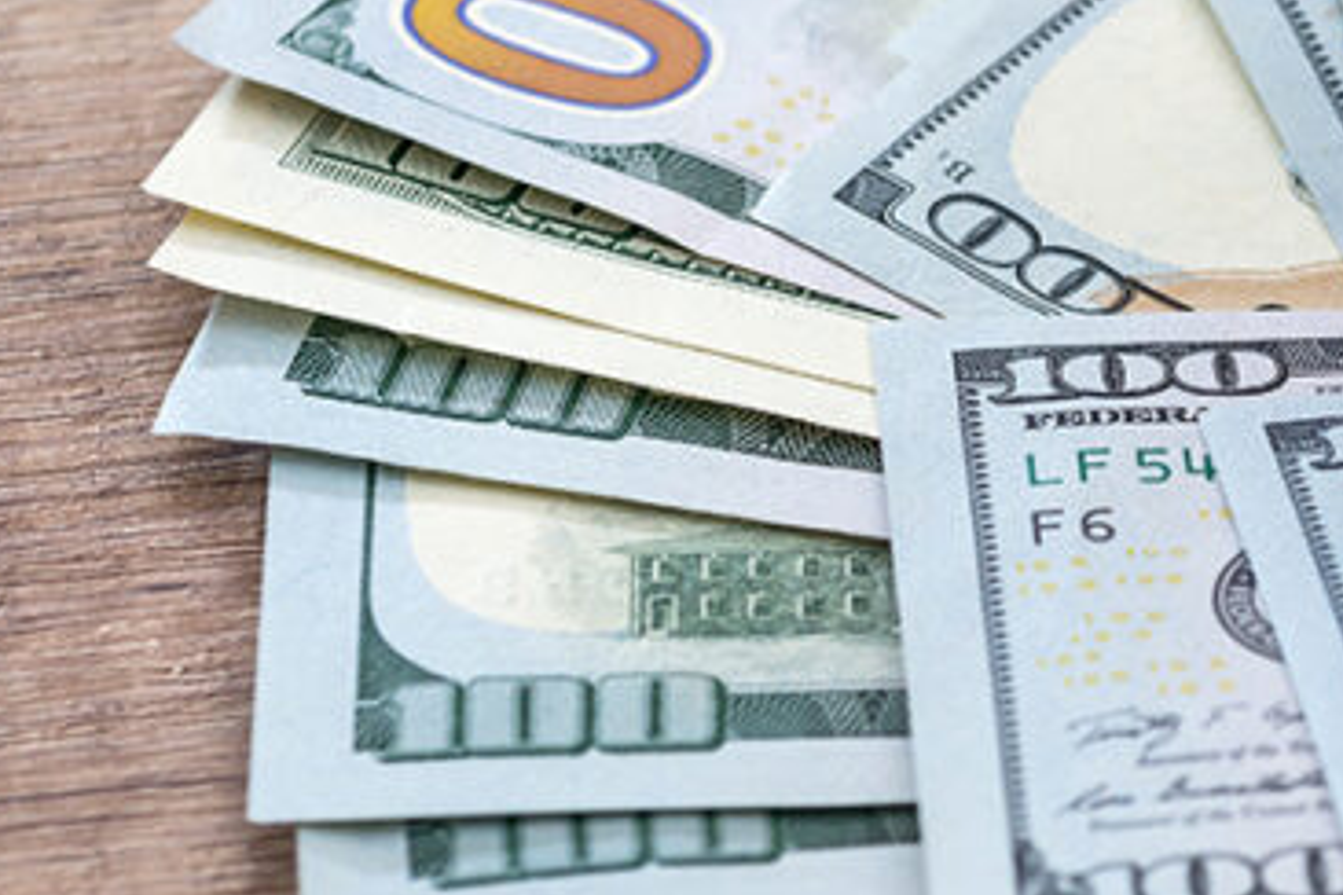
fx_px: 10967
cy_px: 194
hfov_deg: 7.0
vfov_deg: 4.7
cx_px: 1211
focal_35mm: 294
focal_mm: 105
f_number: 9
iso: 250
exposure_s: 1/200
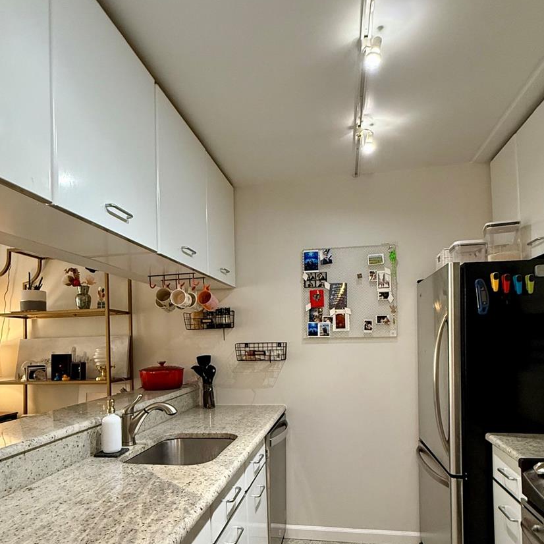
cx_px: 263
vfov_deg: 66.2
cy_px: 340
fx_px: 409
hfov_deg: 67.2
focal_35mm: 23
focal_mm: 2.22
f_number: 2.2
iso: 320
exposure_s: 1/60
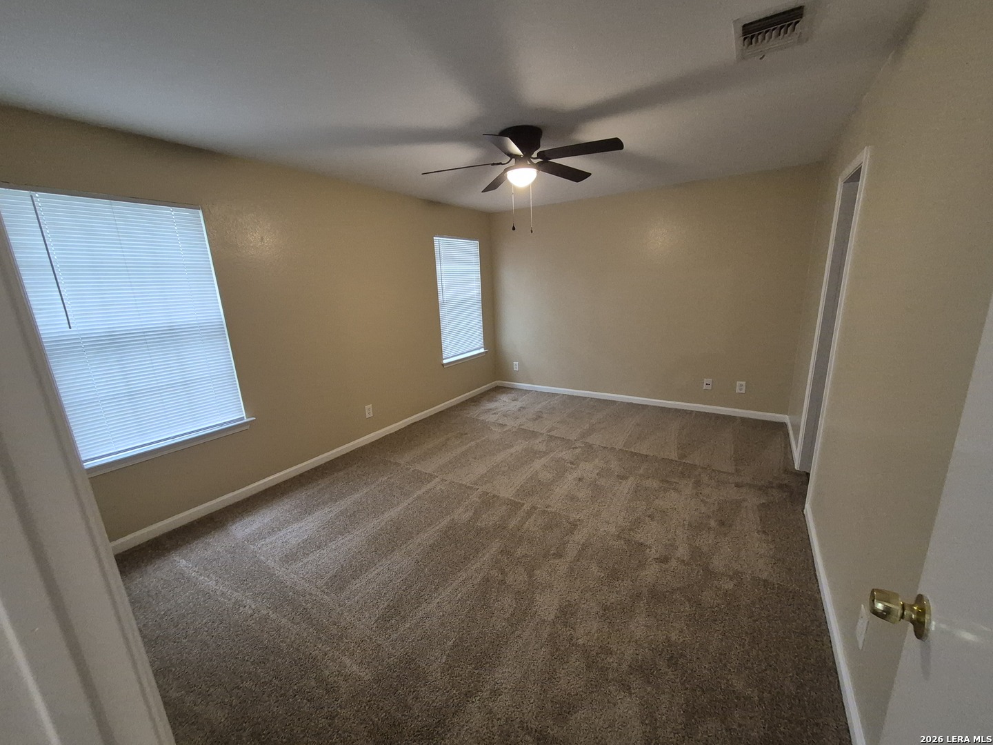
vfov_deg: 89.9
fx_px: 373
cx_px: 496
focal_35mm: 13
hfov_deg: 106.2
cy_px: 372
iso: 640
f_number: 2.2
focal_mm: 1.74
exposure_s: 1/60
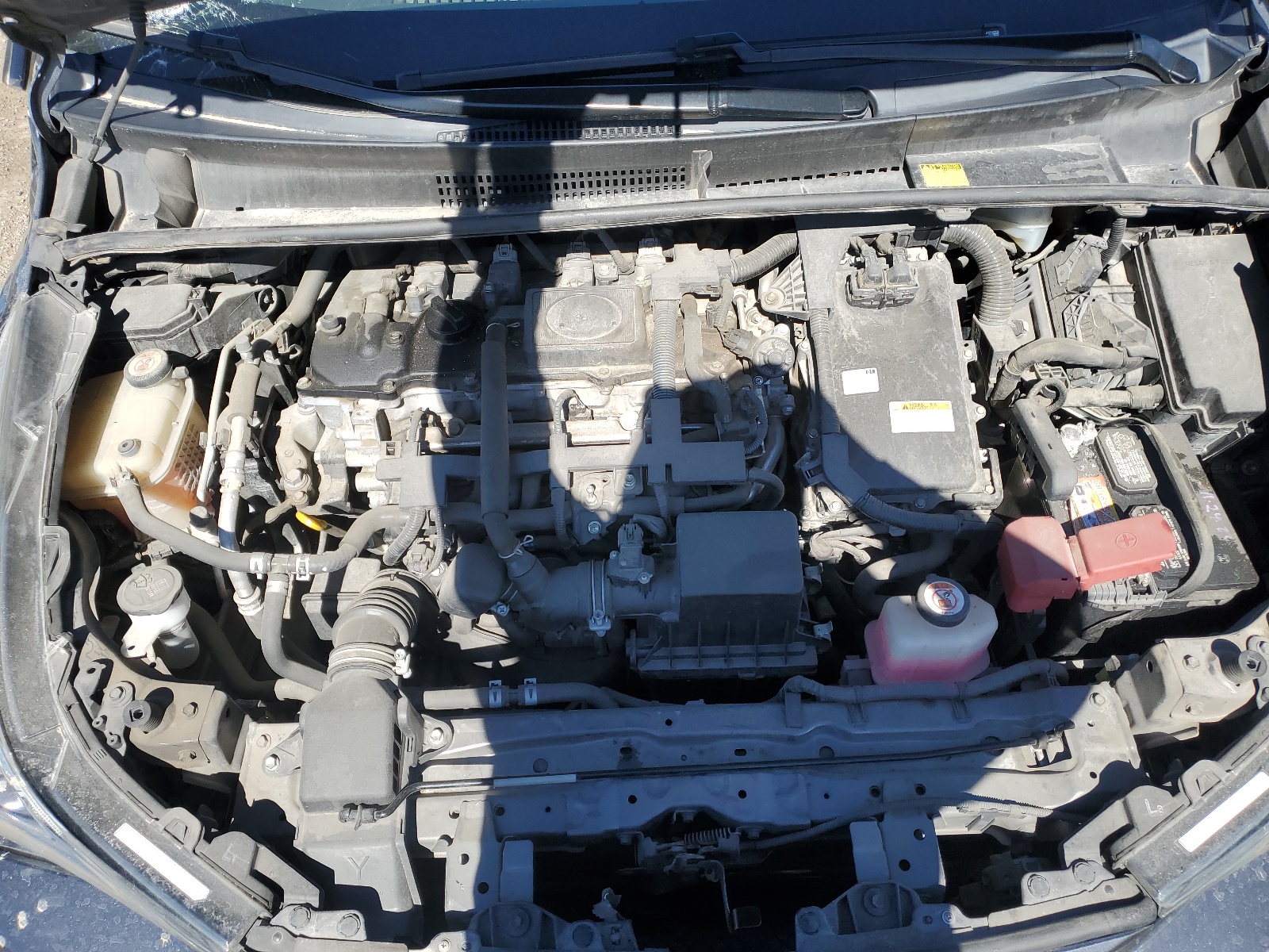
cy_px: 476
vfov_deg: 53.1
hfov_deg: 67.3
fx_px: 953
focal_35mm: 26
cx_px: 634
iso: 50
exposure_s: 1/1667
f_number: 1.5
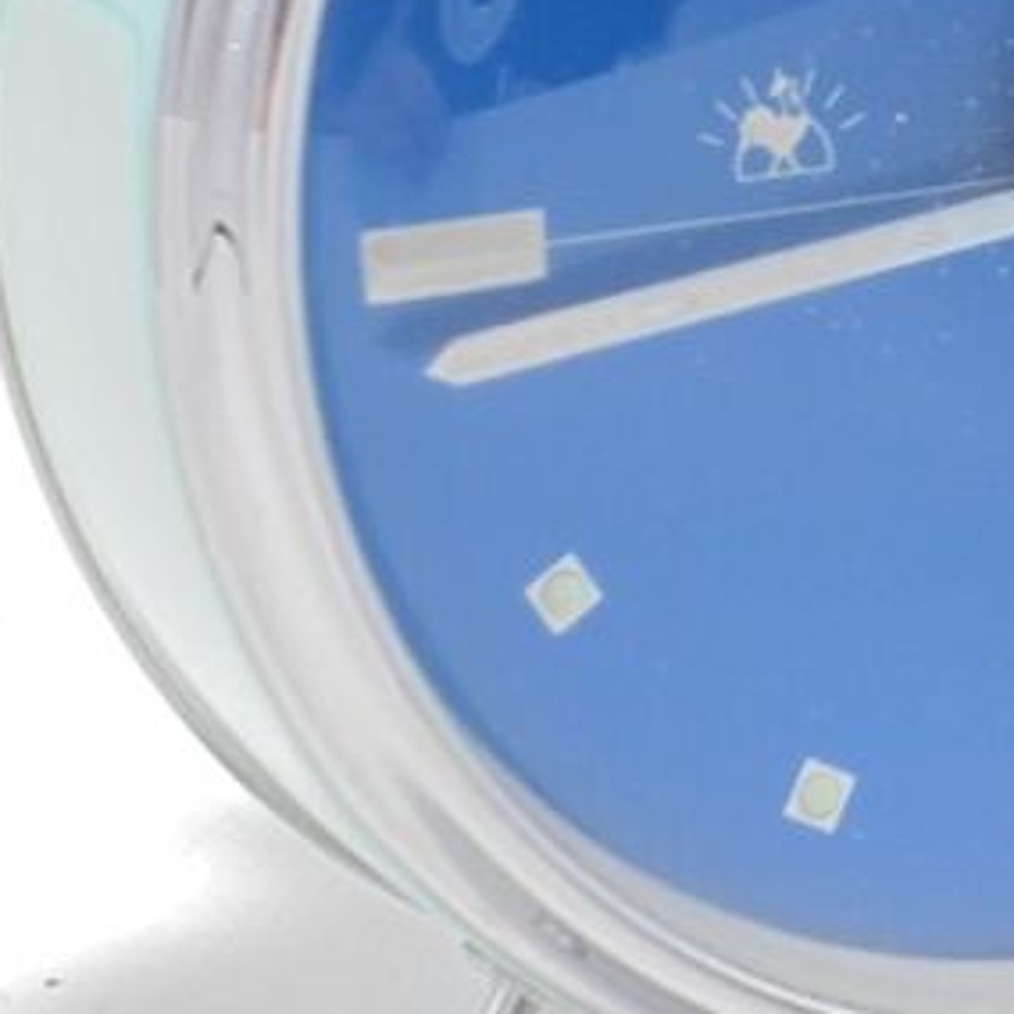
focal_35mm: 157
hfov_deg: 11.0
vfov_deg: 11.1
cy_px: 218
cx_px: 987
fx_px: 5203
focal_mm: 10.1
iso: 200
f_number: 5.2
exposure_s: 1/30
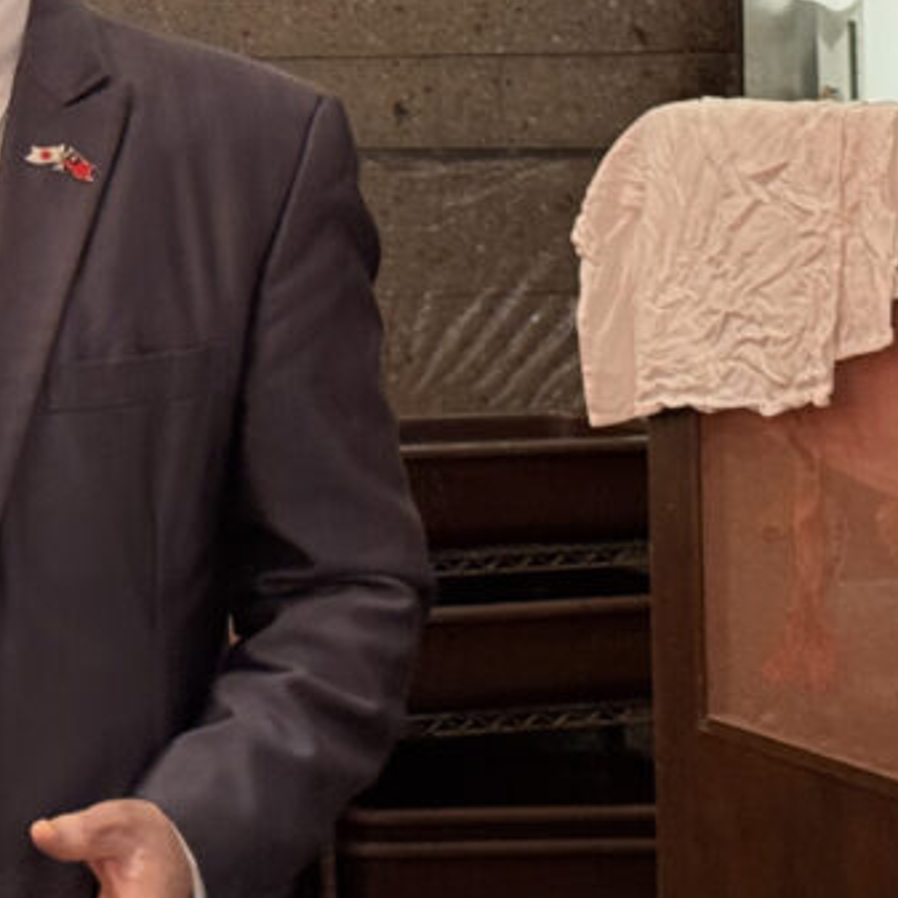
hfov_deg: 13.2
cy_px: 75
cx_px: -112
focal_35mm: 129
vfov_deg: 13.4
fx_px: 3786
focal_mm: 6.76
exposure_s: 1/33
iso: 400
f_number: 1.78
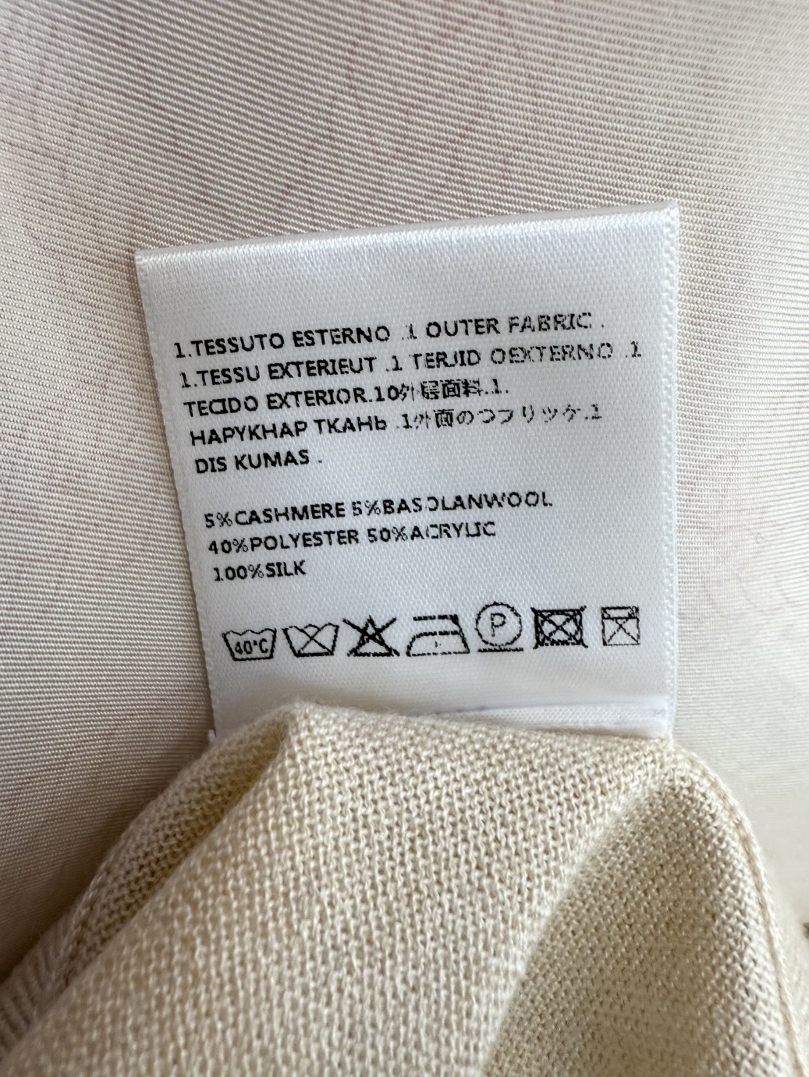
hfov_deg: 54.9
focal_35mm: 25
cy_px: 542
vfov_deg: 69.4
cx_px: 404
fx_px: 779
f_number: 2.2
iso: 64
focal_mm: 2.22
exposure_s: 1/99
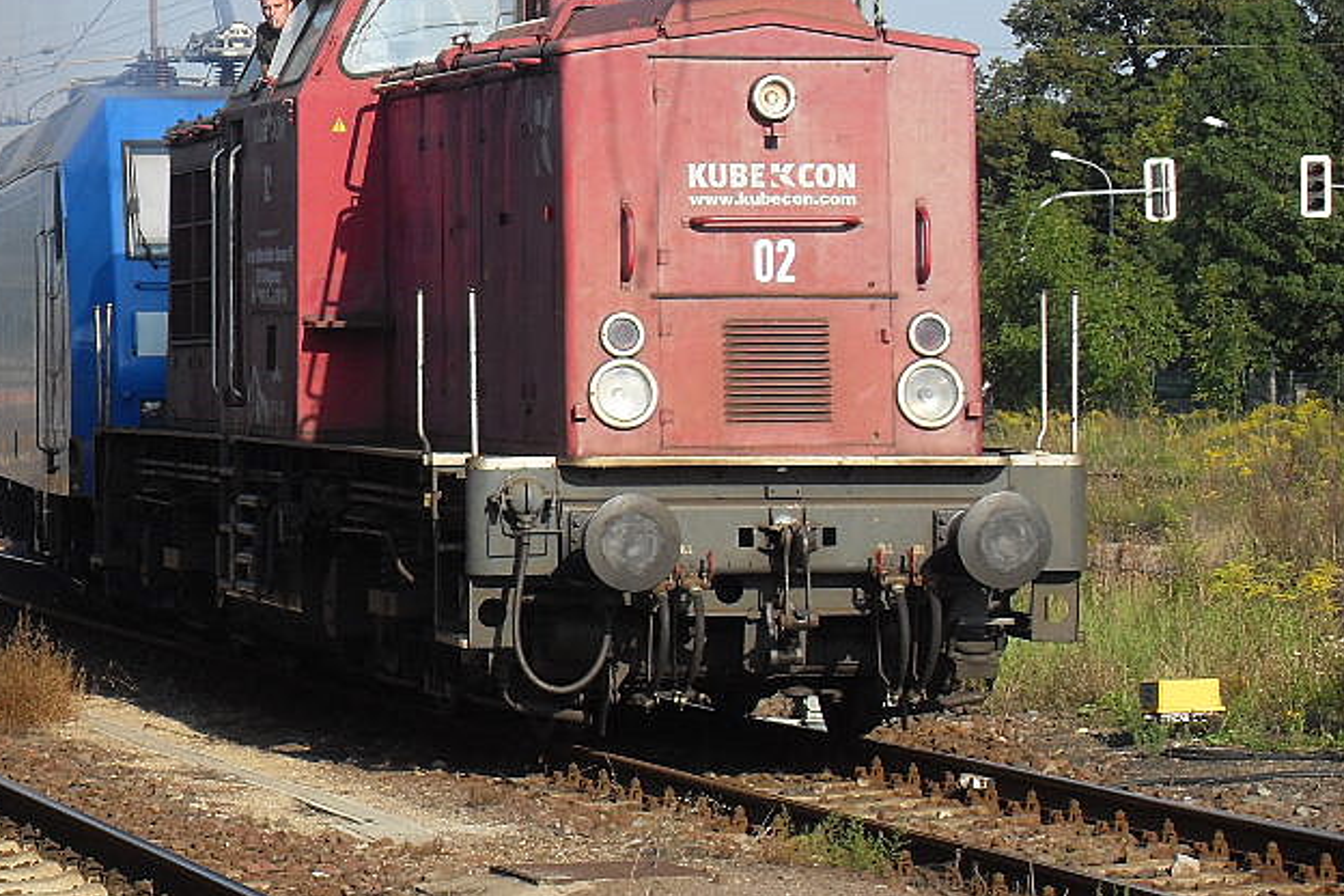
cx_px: 381
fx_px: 6495
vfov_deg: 7.9
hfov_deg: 11.8
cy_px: 401
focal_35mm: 174
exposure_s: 1/250
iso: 80
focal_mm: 18.1
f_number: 5.2
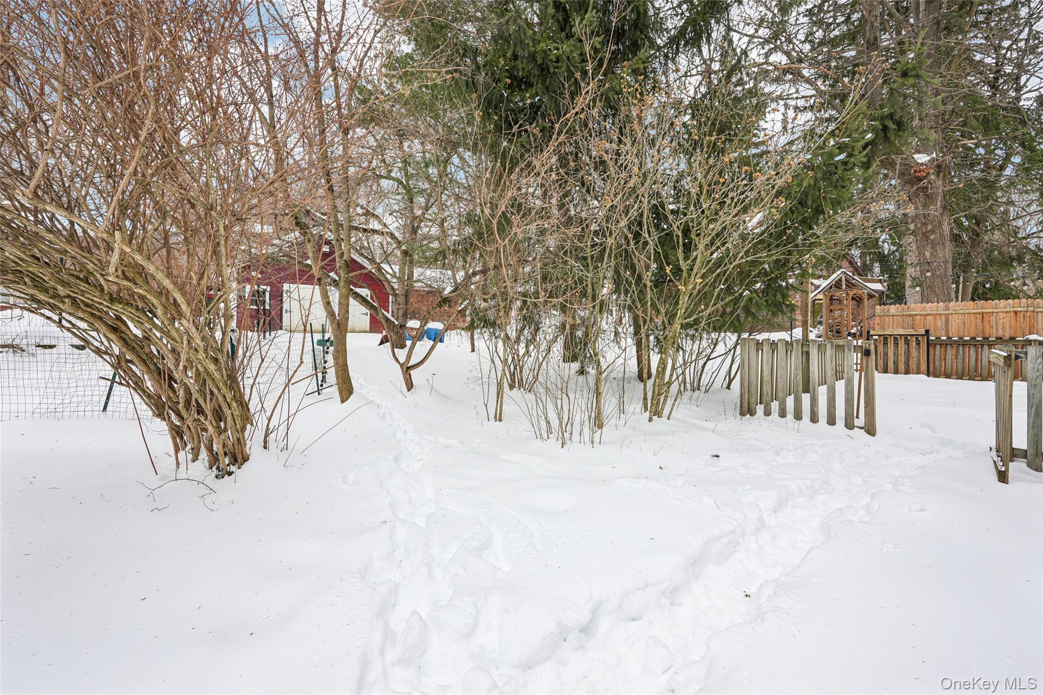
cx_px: 522
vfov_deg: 73.7
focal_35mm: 16
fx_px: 463
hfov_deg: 96.7
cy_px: 348
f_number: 8
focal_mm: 16
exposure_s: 1/80
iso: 100
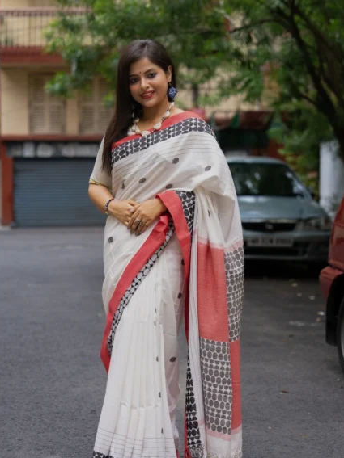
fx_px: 928
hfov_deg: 21.0
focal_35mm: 70
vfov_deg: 27.8
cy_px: 248
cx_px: 172
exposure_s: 1/400
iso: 500
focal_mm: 64
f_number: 2.8
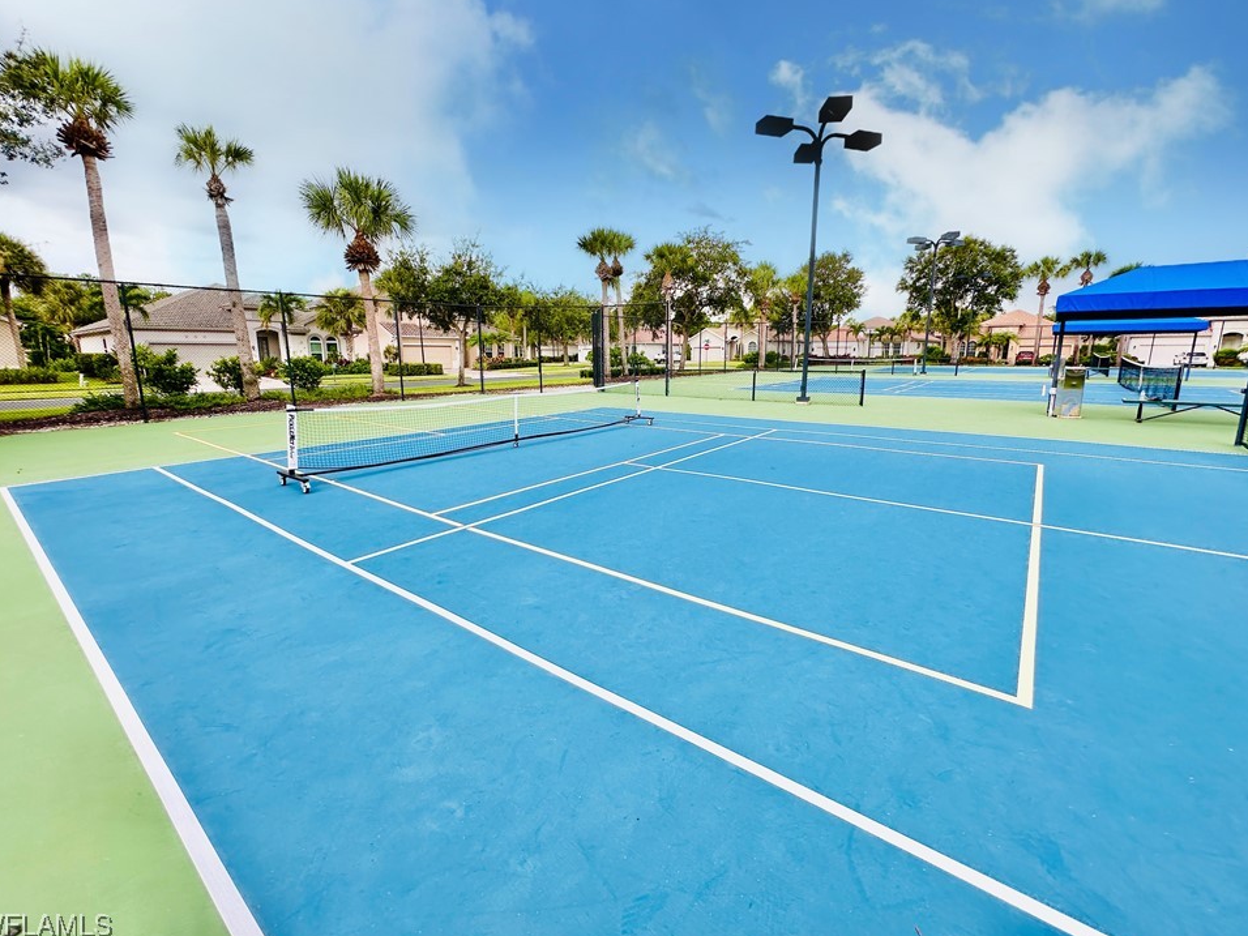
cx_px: 620
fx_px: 541
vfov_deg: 81.7
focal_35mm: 15
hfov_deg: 98.2
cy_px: 453
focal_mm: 2.22
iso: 40
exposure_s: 1/195
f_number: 2.2
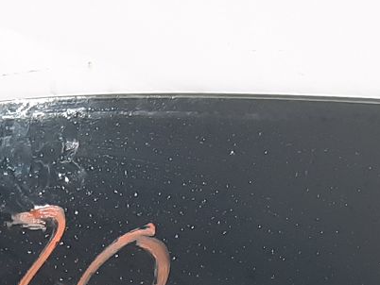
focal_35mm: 114
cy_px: 553
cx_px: 197
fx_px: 1252
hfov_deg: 17.3
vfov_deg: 11.8
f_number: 1.7
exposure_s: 1/50
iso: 100
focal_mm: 3.93
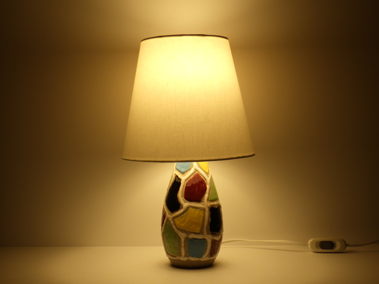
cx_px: 190
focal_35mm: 51
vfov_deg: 28.6
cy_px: 142
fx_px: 558
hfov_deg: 37.5
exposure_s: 1/40
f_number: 4.4
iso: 125
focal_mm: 9.1
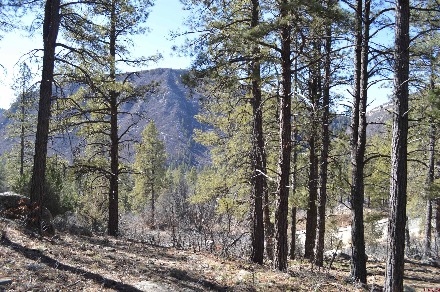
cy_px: 146
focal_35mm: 27
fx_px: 330
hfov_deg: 67.4
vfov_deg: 47.8
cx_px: 220
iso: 100
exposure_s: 1/125
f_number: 5.6
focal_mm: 18
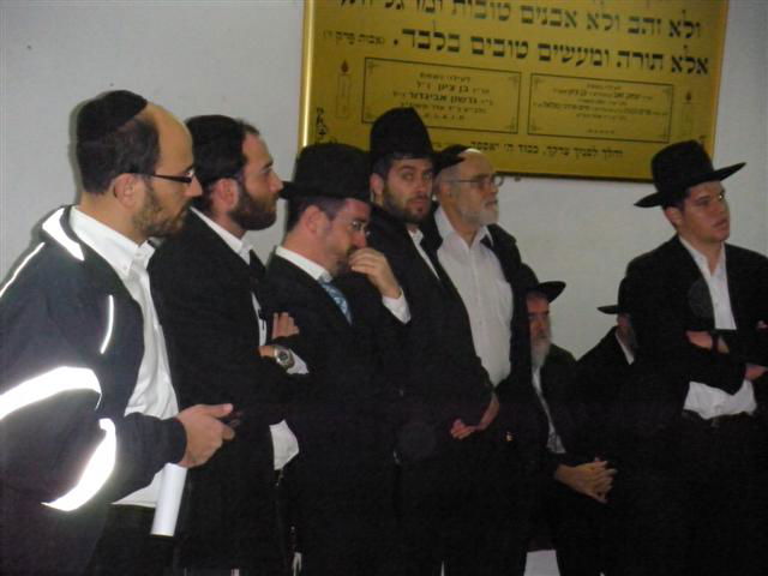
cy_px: 288
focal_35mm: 83
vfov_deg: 17.8
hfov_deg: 23.6
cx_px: 384
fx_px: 1841
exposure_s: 1/60
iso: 800
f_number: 4.6
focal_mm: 13.9
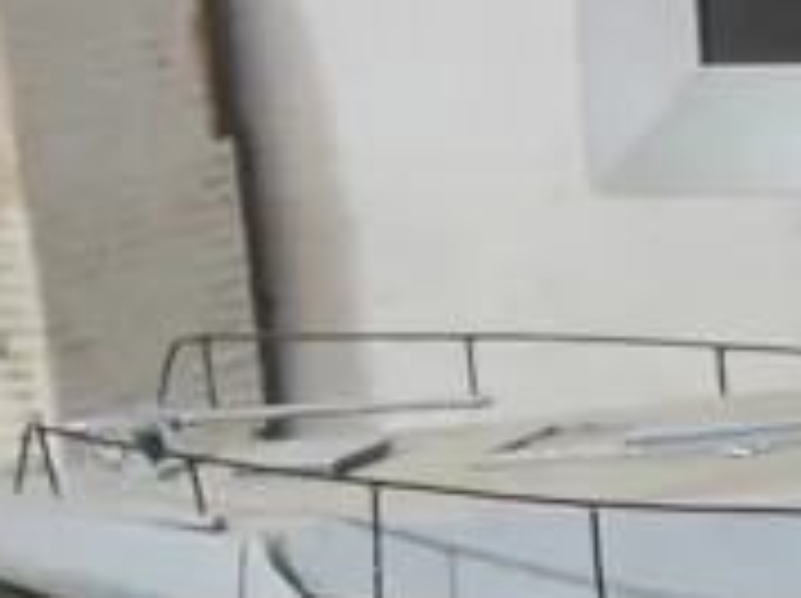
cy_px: 1000
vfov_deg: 6.6
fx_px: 5061
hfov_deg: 8.3
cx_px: 1958
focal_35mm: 219
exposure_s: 1/60
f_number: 4.1
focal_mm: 19
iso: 500
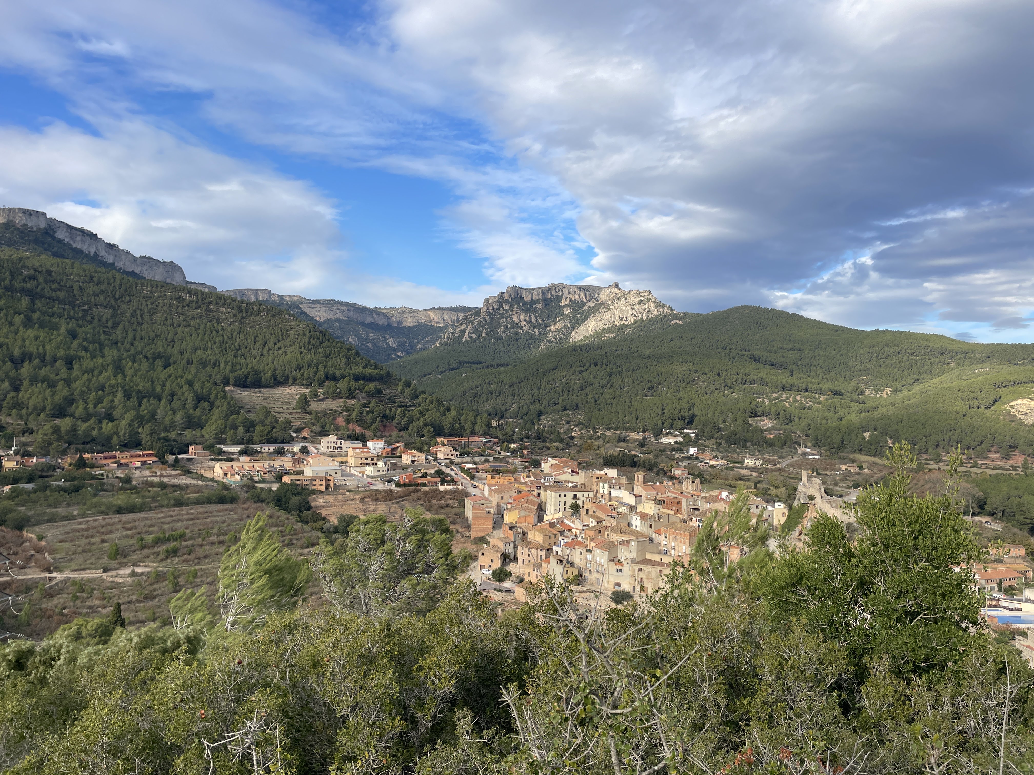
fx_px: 777
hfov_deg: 67.3
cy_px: 388
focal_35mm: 26
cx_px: 517
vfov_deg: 53.1
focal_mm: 4.2
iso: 32
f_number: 1.6
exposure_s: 1/2304
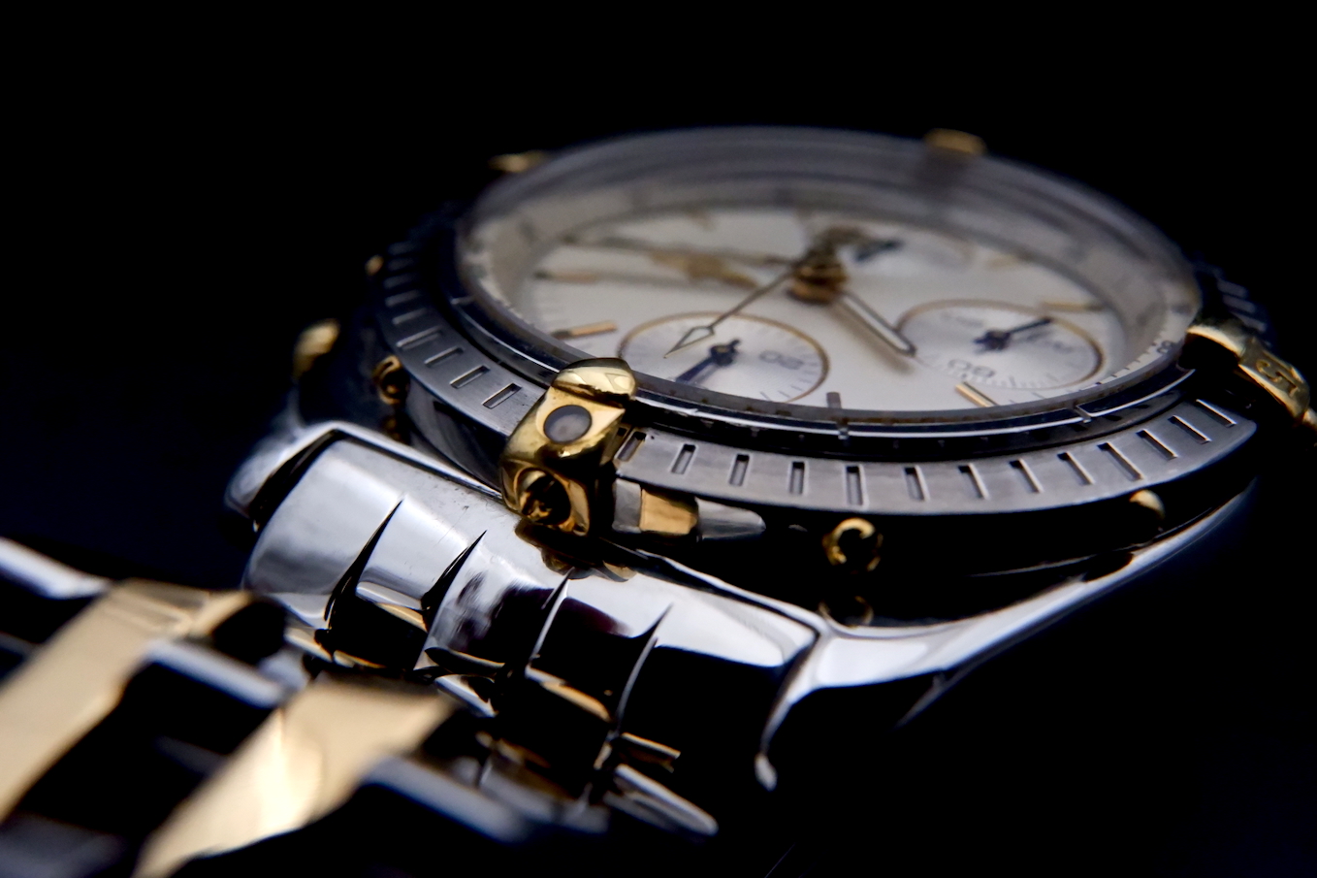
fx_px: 988
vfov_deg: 47.9
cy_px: 439
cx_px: 658
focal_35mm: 27
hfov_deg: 67.4
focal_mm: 18
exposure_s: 1/4000
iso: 6400
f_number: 9
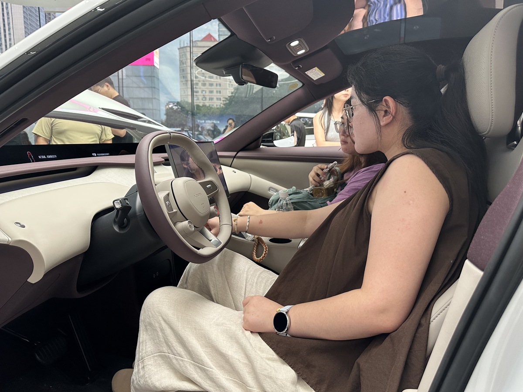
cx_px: 262
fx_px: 363
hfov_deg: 71.6
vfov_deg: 56.8
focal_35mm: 24
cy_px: 196
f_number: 1.78
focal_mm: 6.86
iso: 200
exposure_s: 1/121
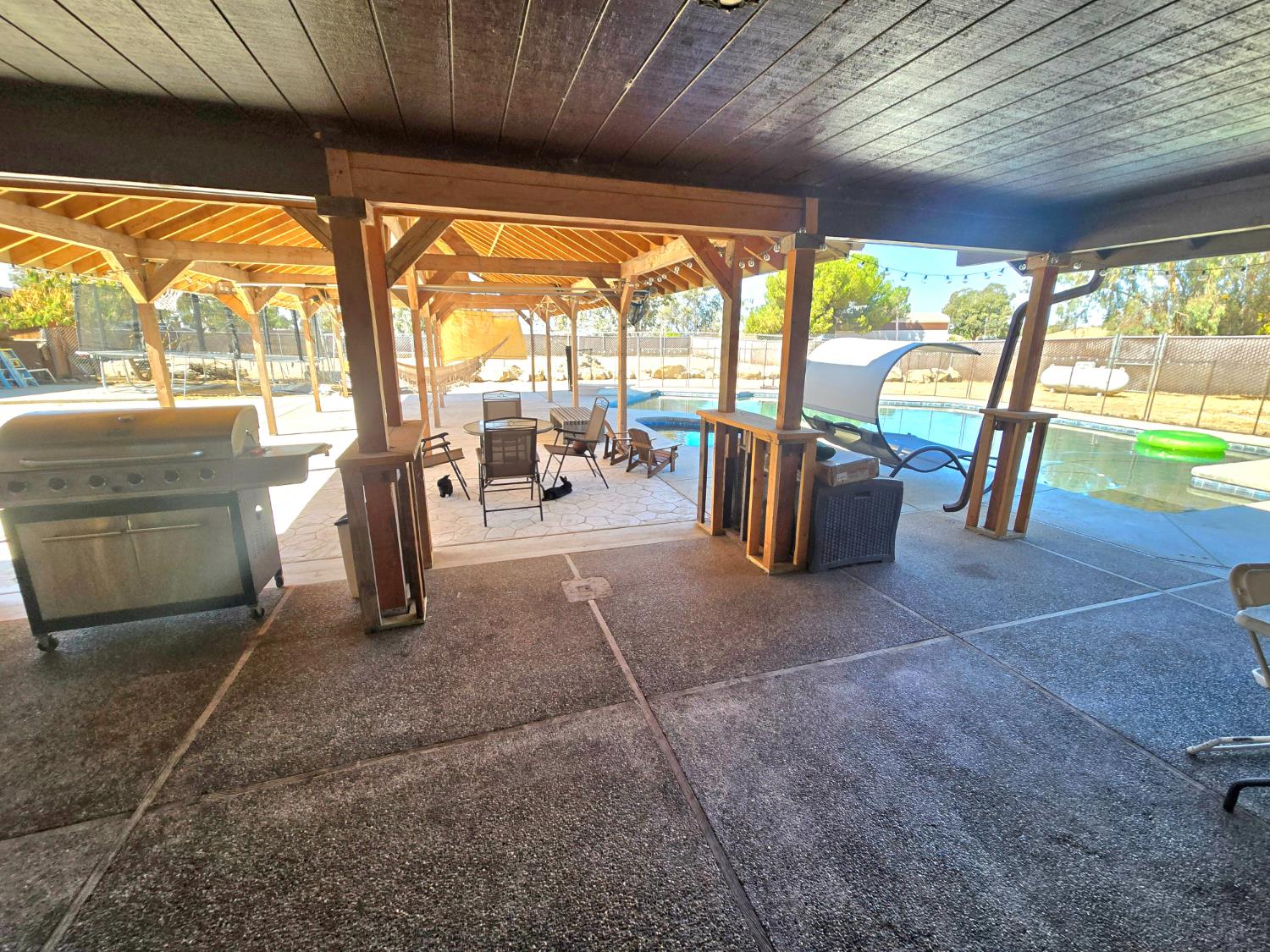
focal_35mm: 13
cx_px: 635
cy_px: 476
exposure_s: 1/333
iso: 50
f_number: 2.2
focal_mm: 2.2
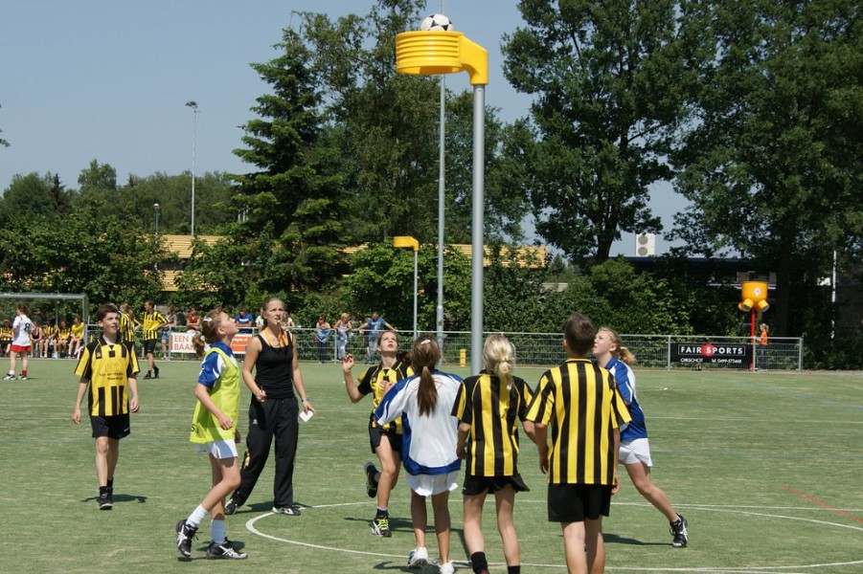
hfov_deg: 29.9
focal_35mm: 68
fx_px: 1617
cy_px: 287
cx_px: 432
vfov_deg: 20.1
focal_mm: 45
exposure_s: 1/500
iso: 100
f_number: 7.1
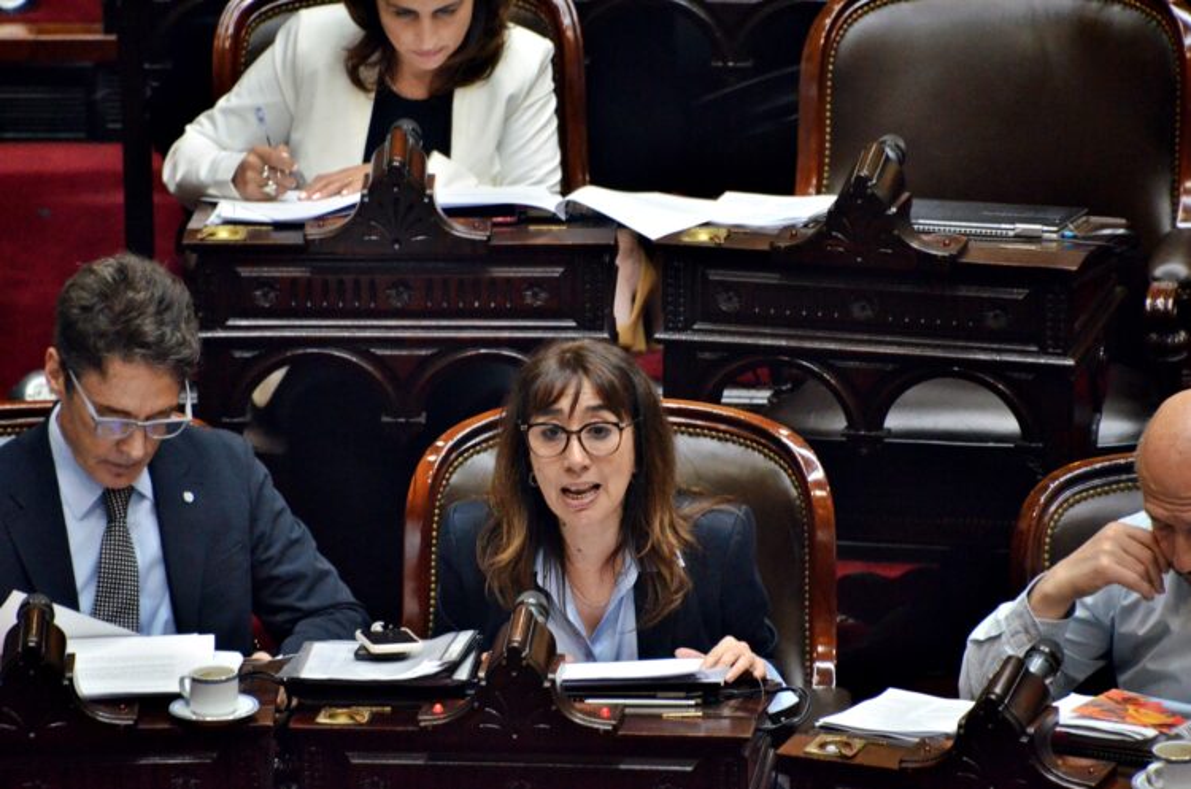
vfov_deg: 3.0
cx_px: 596
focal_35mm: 450
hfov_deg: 4.6
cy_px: 394
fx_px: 14859
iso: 2500
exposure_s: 1/60
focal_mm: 300
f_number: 6.3
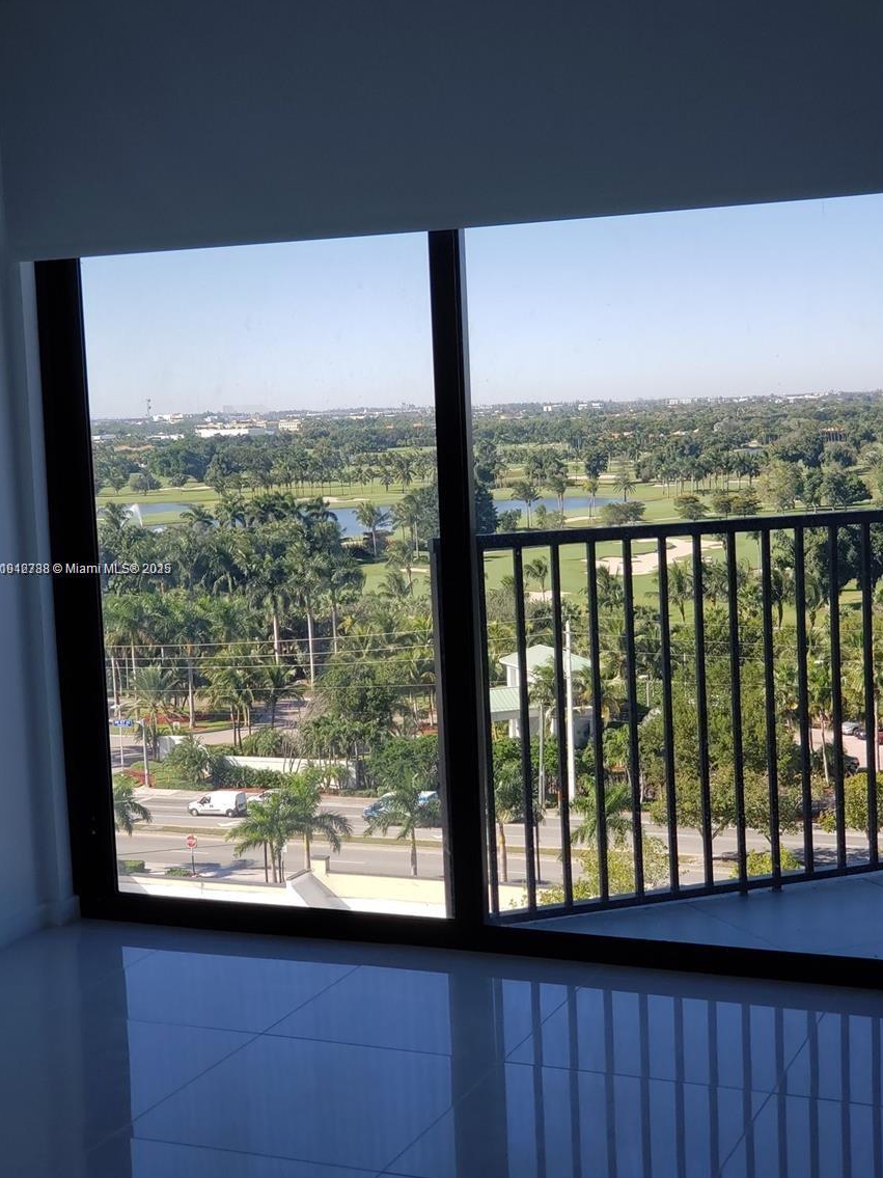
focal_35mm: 55
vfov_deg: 34.9
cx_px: 448
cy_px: 570
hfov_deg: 26.6
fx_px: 1871
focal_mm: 6
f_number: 2.4
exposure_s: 1/211
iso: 32
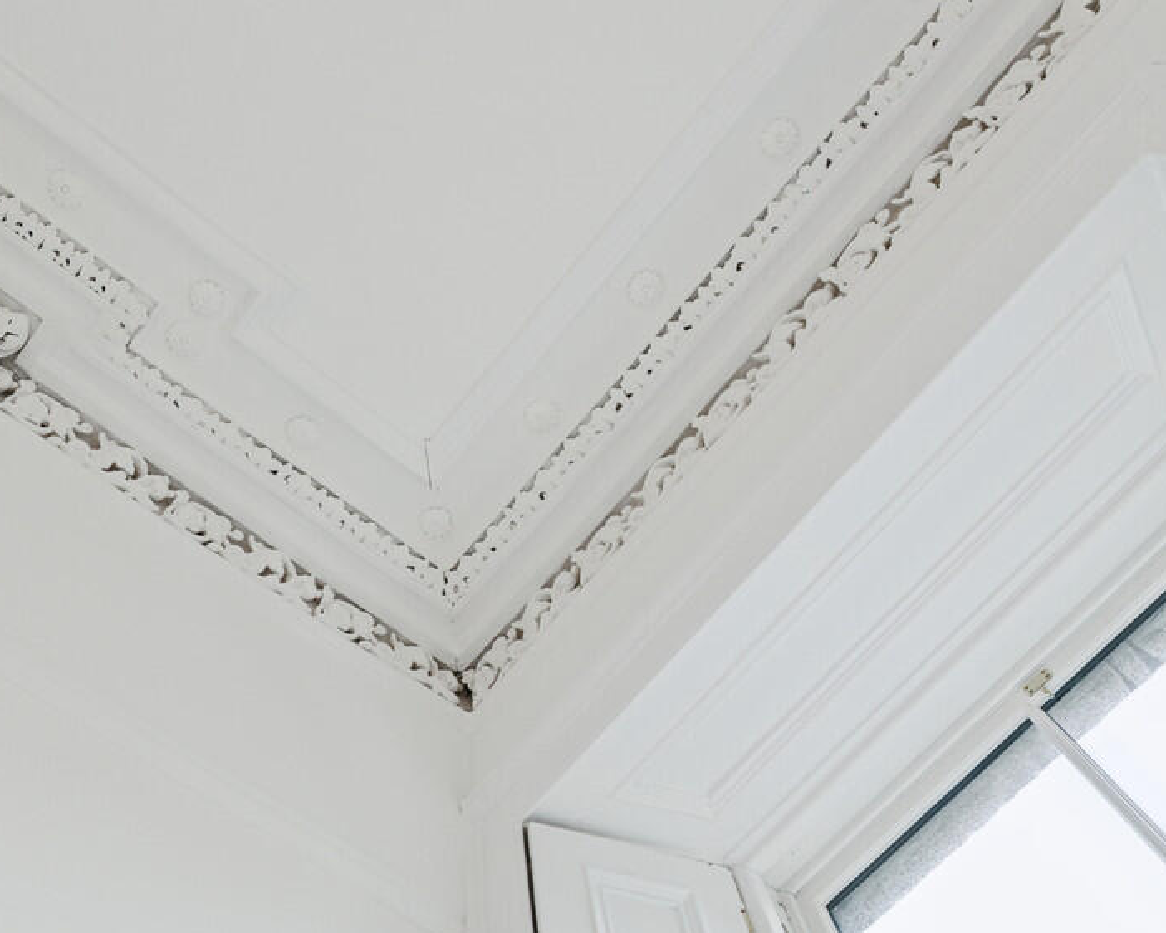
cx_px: 443
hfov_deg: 63.8
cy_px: 393
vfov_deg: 53.5
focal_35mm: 27
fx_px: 921
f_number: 2.8
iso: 400
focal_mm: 13
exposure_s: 1/125
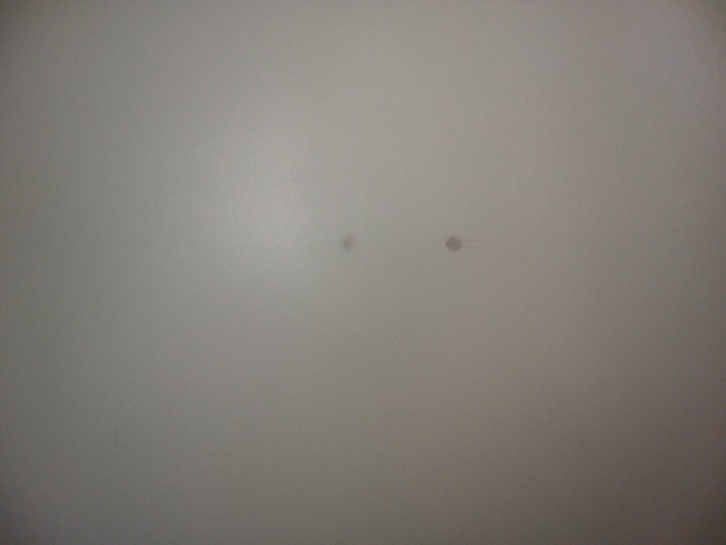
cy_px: 272
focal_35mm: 29
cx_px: 363
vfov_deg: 48.2
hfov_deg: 61.7
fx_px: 608
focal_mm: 2.47
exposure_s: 1/120
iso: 64
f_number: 1.9
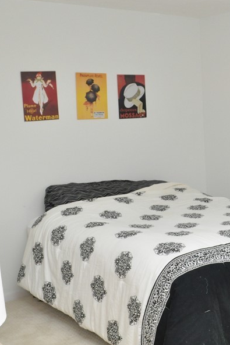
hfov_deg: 23.7
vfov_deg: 36.2
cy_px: 143
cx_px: 220
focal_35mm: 55
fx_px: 527
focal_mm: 20
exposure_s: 1/60
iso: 1250
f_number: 8
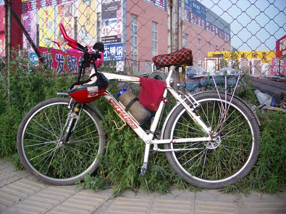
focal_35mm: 35
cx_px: 143
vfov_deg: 40.7
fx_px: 289
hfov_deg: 52.6
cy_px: 107
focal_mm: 5.8
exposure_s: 1/640
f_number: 2.6
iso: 50
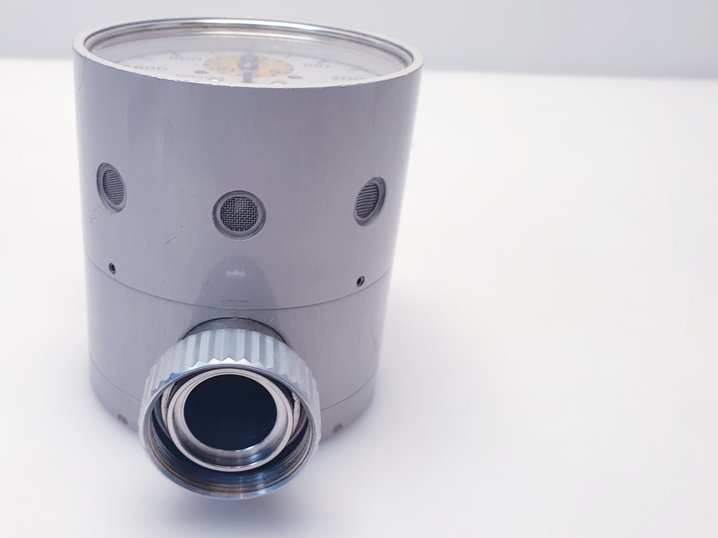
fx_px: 747
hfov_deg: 50.2
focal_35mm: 36
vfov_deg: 39.6
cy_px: 284
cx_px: 225
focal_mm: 4.3
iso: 80
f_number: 2.4
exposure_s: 1/50
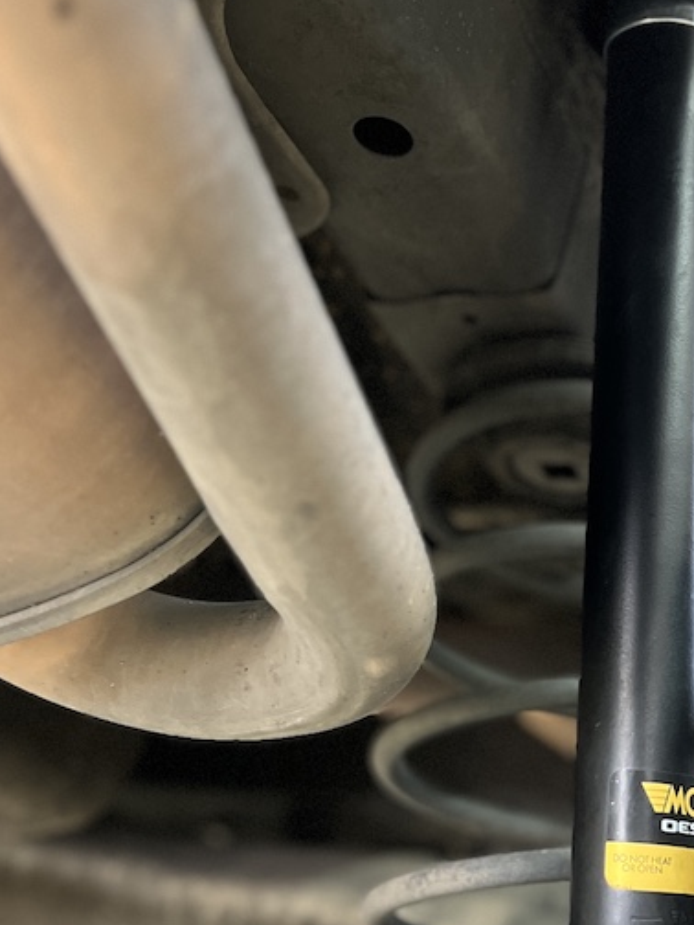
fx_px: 1470
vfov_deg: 34.9
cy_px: 515
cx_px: 558
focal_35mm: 55
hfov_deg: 26.1
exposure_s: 1/33
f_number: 1.5
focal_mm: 5.7
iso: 500
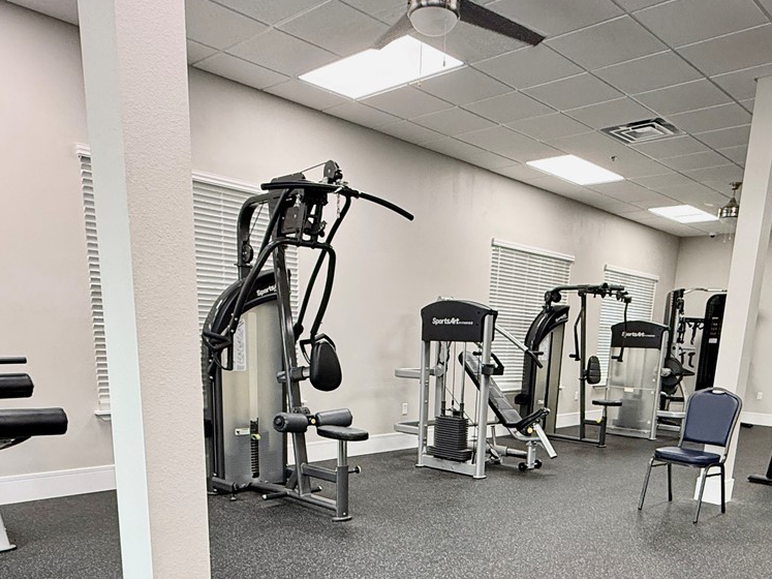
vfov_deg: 43.5
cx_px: 424
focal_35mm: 30
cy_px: 498
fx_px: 669
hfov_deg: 59.9
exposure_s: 1/120
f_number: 2.2
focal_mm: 2.22
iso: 250
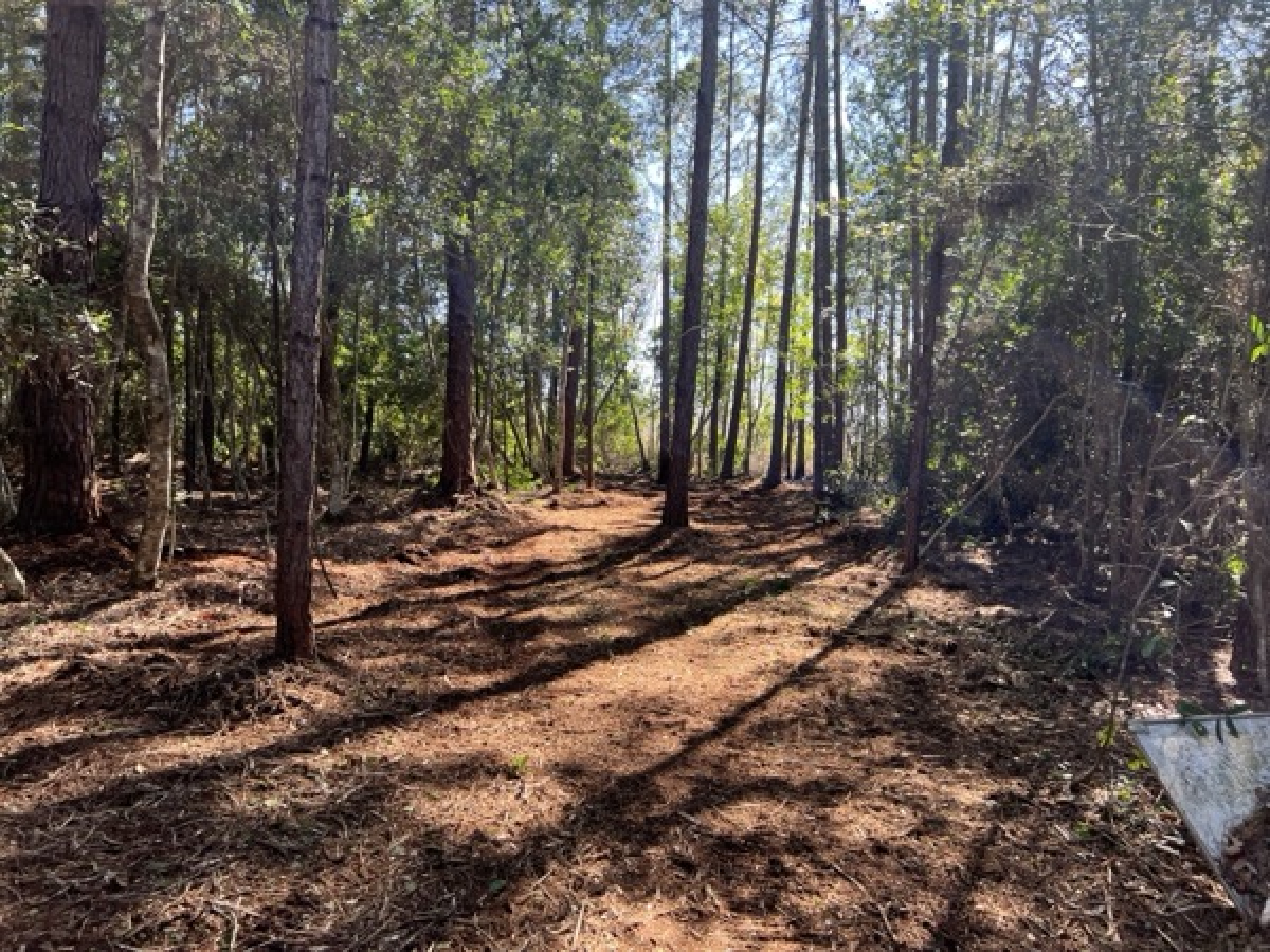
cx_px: 635
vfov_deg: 53.1
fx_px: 954
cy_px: 476
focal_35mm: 26
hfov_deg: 67.3
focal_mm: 5.7
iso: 50
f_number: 1.5
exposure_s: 1/358
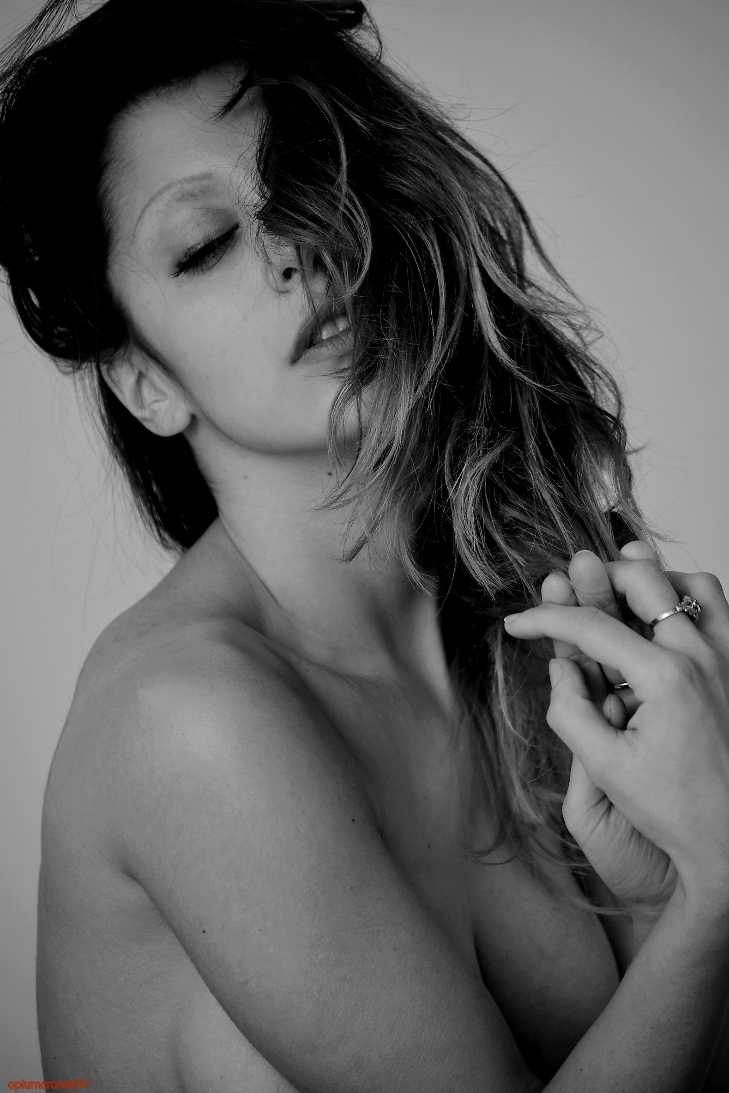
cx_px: 363
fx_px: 5529
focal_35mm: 182
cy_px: 548
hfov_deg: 7.5
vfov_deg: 11.3
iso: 160
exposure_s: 1/80
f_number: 4.8
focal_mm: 120
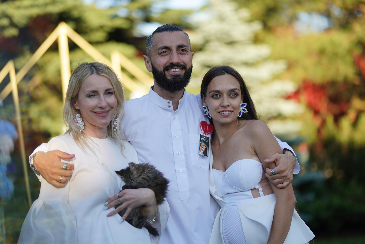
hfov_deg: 23.9
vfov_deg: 16.1
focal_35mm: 85
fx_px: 862
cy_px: 122
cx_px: 182
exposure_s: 1/5000
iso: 200
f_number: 1.4
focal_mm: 85
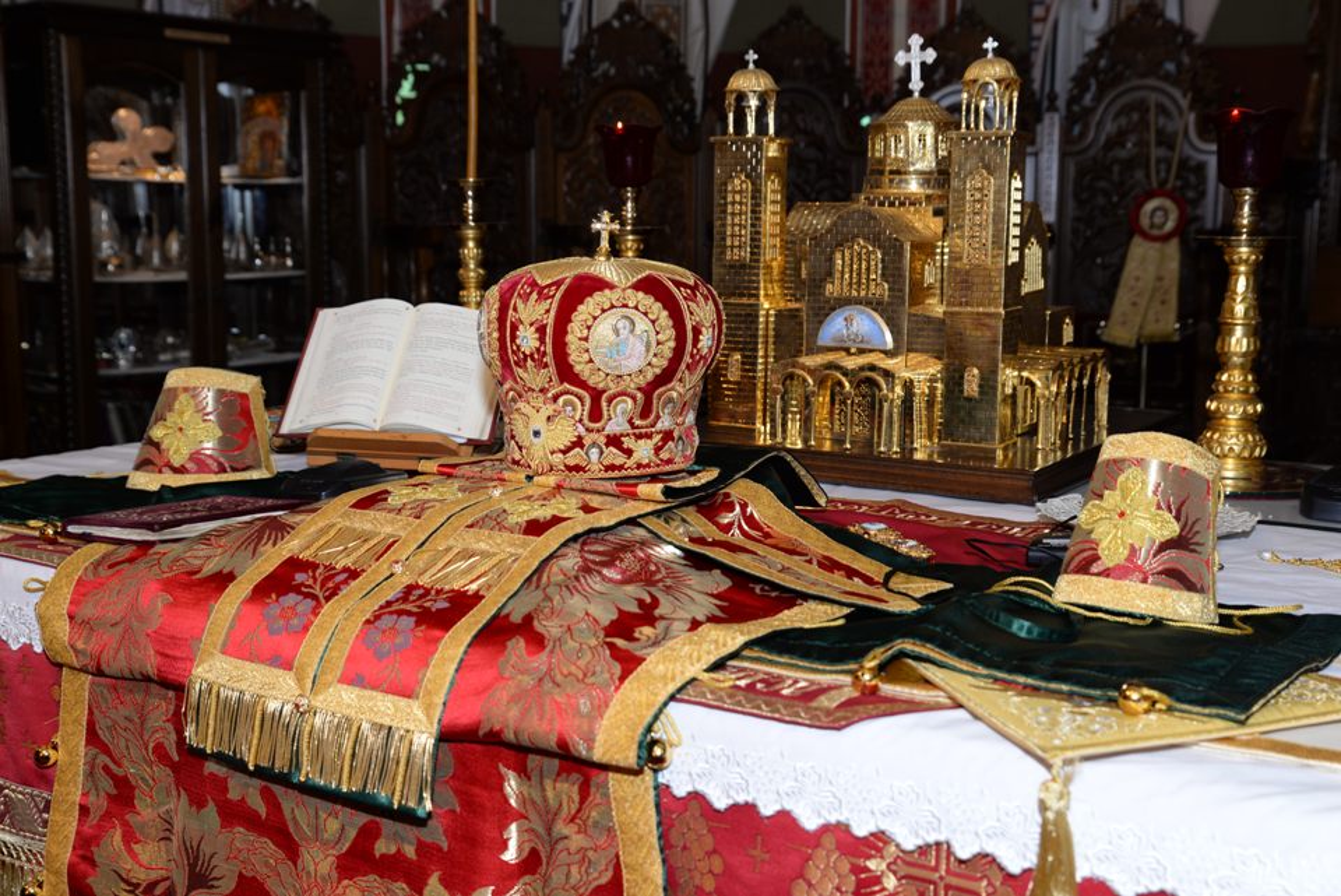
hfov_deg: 44.5
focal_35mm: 44
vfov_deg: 30.5
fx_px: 1640
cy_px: 448
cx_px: 670
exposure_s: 1/80
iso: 640
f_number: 6.3
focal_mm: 44
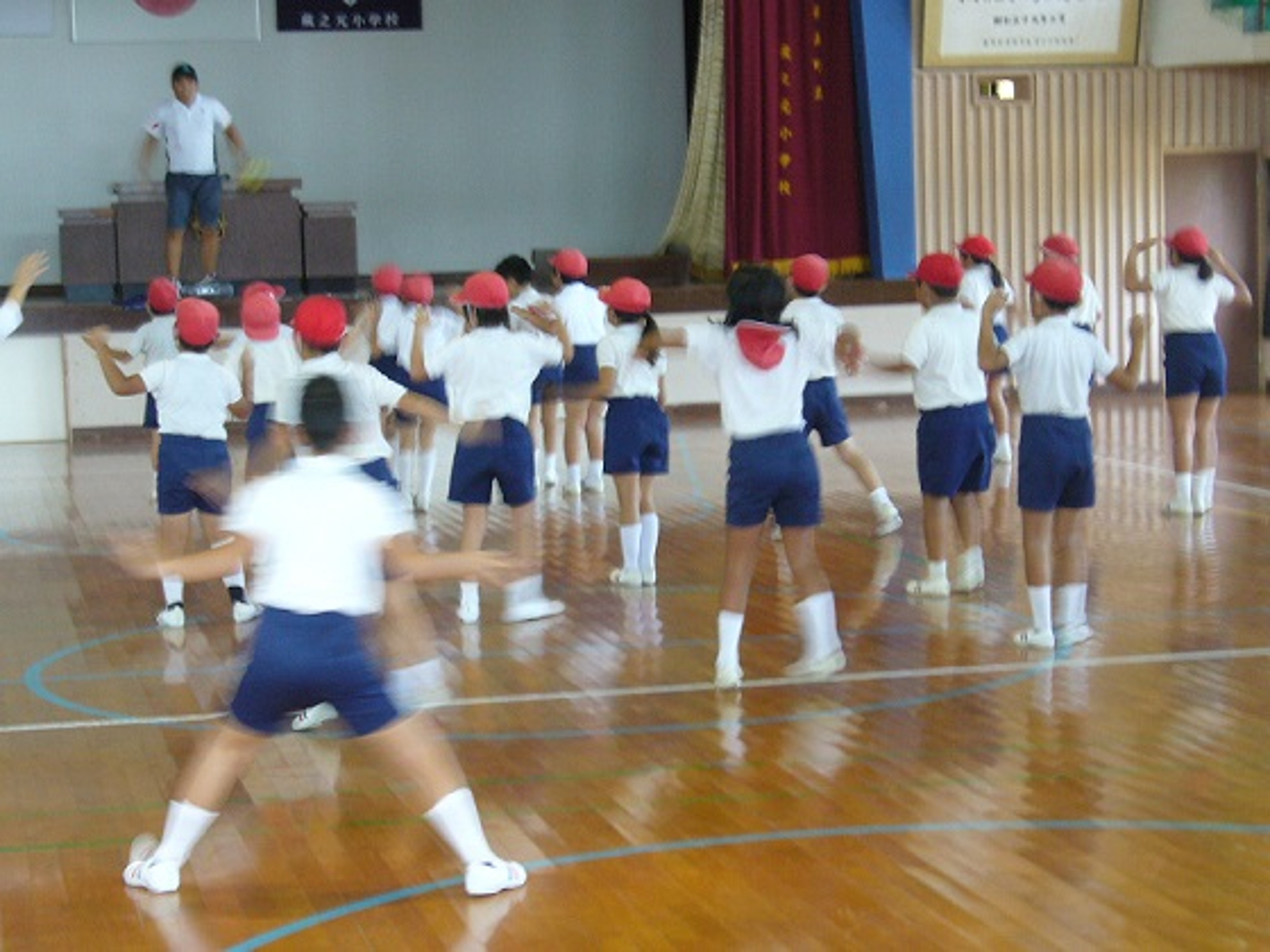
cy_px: 476
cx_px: 635
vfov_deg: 17.2
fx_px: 3155
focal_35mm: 86
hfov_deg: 22.8
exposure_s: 1/15
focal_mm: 14.3
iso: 160
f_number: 4.5
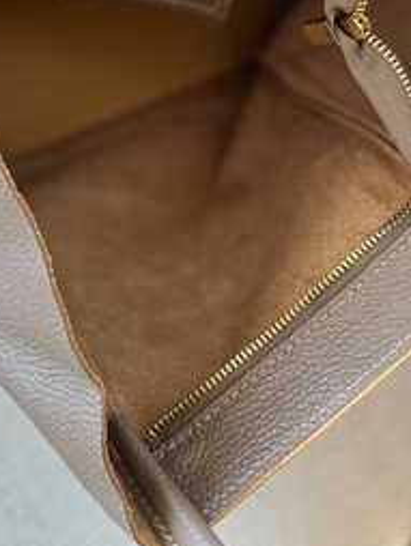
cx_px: 156
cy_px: 64
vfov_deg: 38.6
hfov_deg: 31.4
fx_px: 727
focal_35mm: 46
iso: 125
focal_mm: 5.7
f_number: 1.5
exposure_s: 1/120
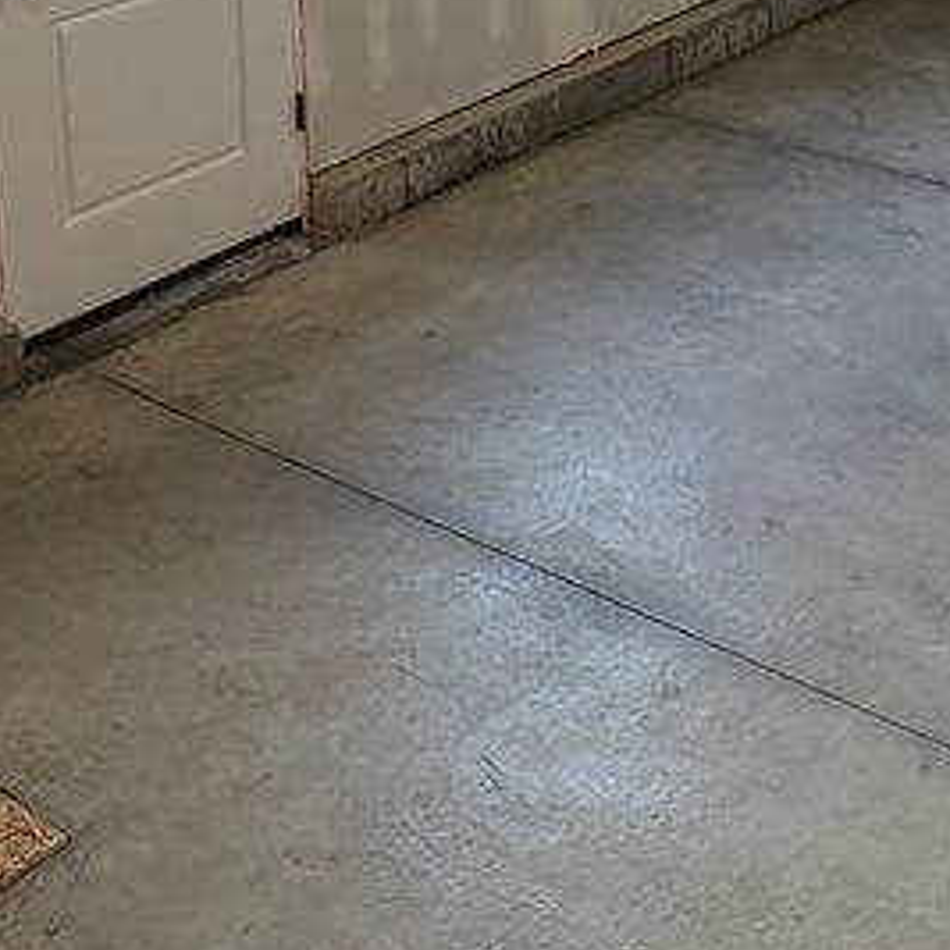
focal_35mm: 61
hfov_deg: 27.5
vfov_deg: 24.8
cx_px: 790
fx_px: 1894
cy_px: -256
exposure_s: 1/152
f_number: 1.78
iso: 200
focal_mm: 6.76
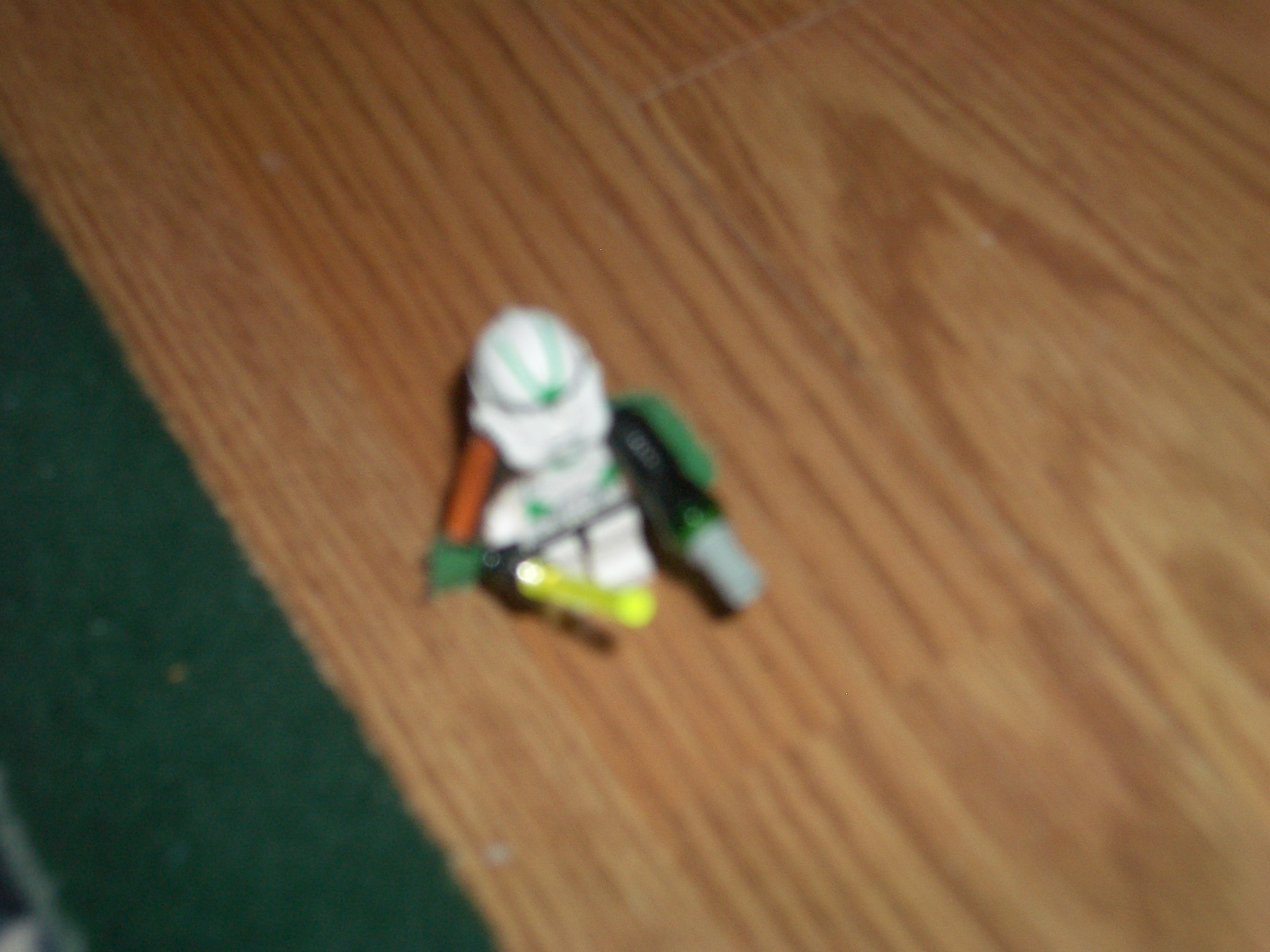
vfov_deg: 23.7
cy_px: 476
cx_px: 635
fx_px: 2275
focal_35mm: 62
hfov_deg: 31.2
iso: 100
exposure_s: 1/60
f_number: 3.5
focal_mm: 10.2
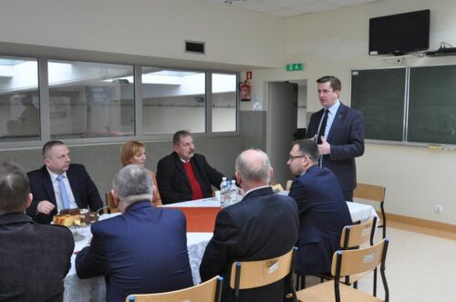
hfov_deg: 53.2
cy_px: 151
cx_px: 228
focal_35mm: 36
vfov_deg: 36.8
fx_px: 455
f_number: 5
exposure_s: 1/100
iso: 800
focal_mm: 24
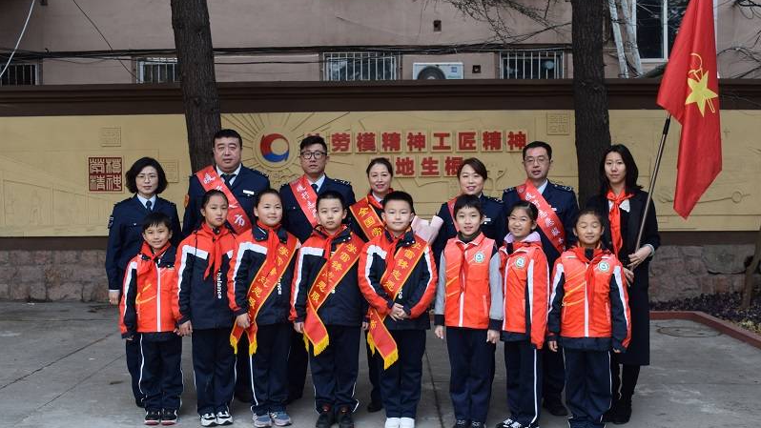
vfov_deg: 28.0
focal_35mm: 43
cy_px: 242
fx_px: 858
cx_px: 380
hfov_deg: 47.8
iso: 400
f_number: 7.1
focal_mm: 27
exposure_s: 1/200
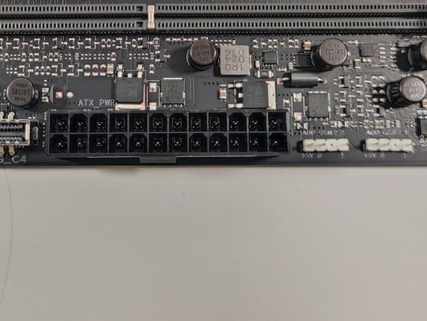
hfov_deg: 32.5
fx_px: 728
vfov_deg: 23.5
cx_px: 156
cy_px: -22
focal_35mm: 59
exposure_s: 1/33
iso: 197
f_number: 1.85
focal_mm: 6.78
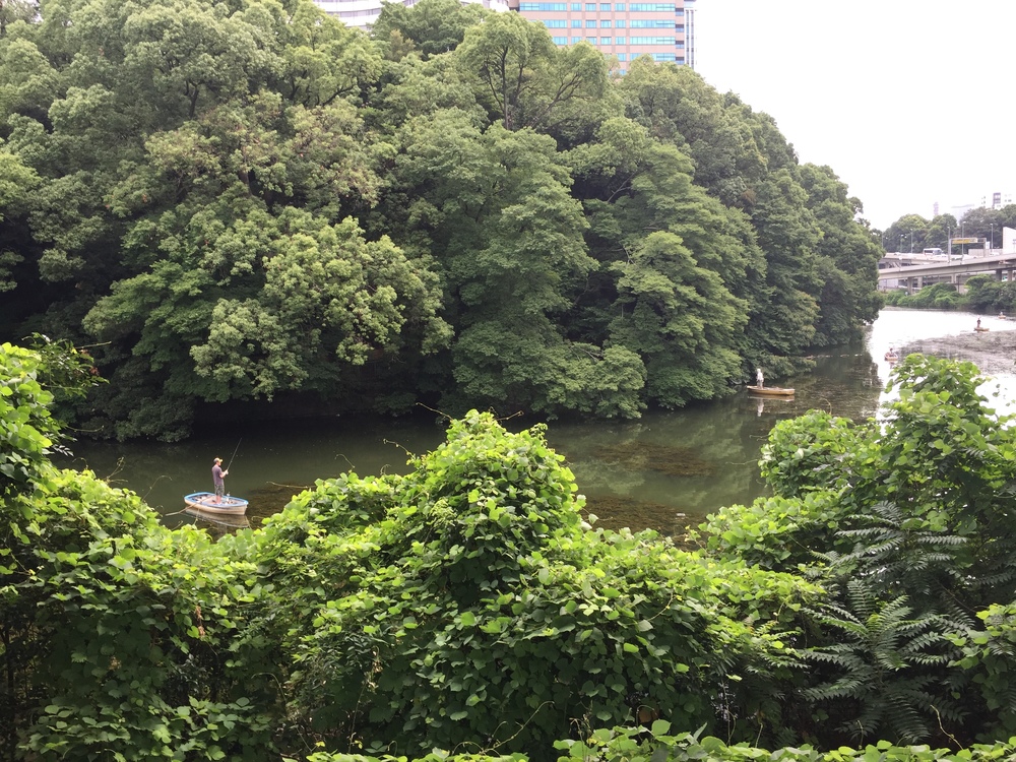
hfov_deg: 61.7
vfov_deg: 48.2
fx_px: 851
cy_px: 381
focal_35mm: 29
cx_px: 508
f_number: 2.2
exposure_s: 1/247
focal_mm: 4.15
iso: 32
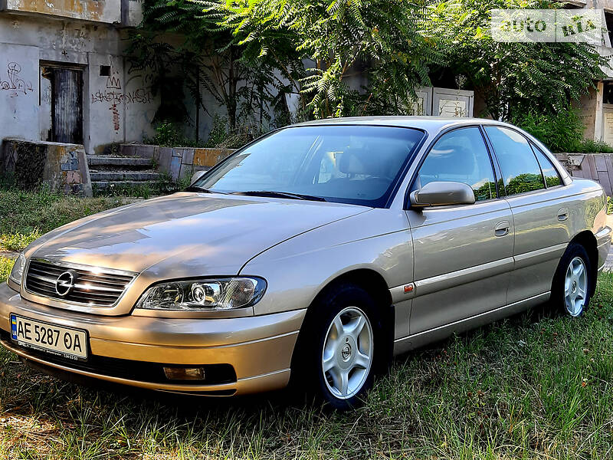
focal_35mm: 27
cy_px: 230
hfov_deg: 65.3
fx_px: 478
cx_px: 306
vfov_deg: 51.4
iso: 40
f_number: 1.7
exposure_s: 1/156
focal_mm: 3.9
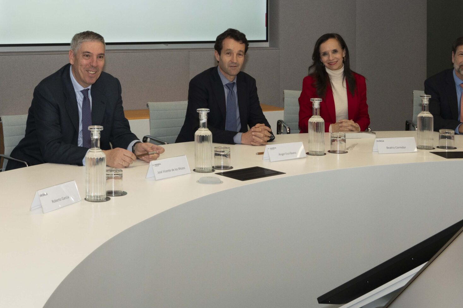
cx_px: 156
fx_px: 731
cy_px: 67
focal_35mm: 57
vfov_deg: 23.5
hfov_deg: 34.8
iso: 1250
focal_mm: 32.5
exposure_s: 1/100
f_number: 11
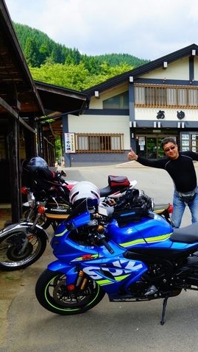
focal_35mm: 42
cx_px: 248
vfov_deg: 48.3
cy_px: 193
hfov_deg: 25.0
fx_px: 392
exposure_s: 1/90
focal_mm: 24
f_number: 8
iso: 100
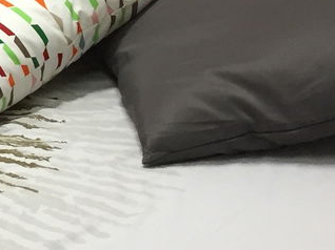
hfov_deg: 11.9
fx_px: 1412
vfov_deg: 10.0
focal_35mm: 146
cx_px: -353
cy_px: -45
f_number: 2.2
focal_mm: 4.15
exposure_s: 1/33
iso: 64
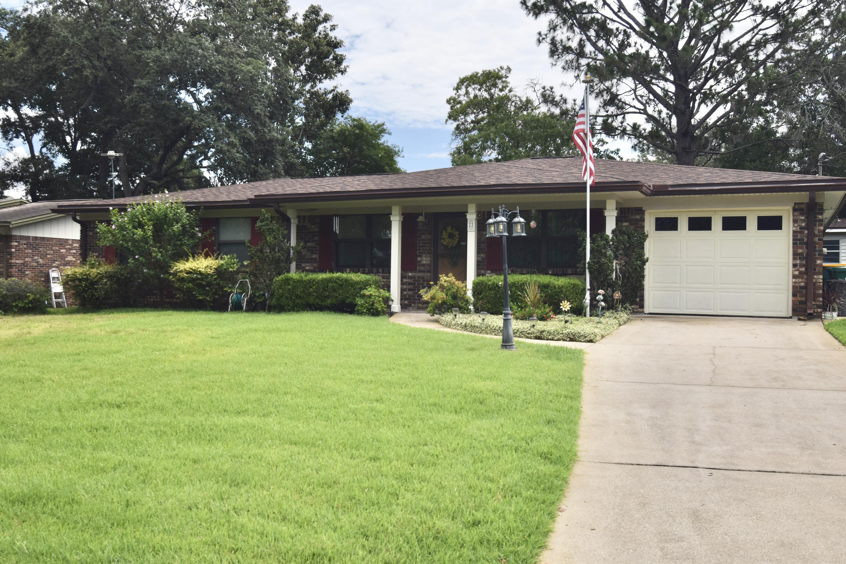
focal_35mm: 36
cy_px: 282
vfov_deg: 36.9
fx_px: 846
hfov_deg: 53.1
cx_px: 423
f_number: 7.1
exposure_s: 1/1250
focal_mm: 24
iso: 200
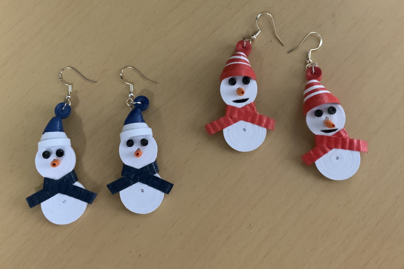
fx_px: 505
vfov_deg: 29.7
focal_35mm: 45
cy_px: 98
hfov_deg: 43.6
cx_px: 210
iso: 250
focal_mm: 3
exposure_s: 1/40
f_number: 1.8
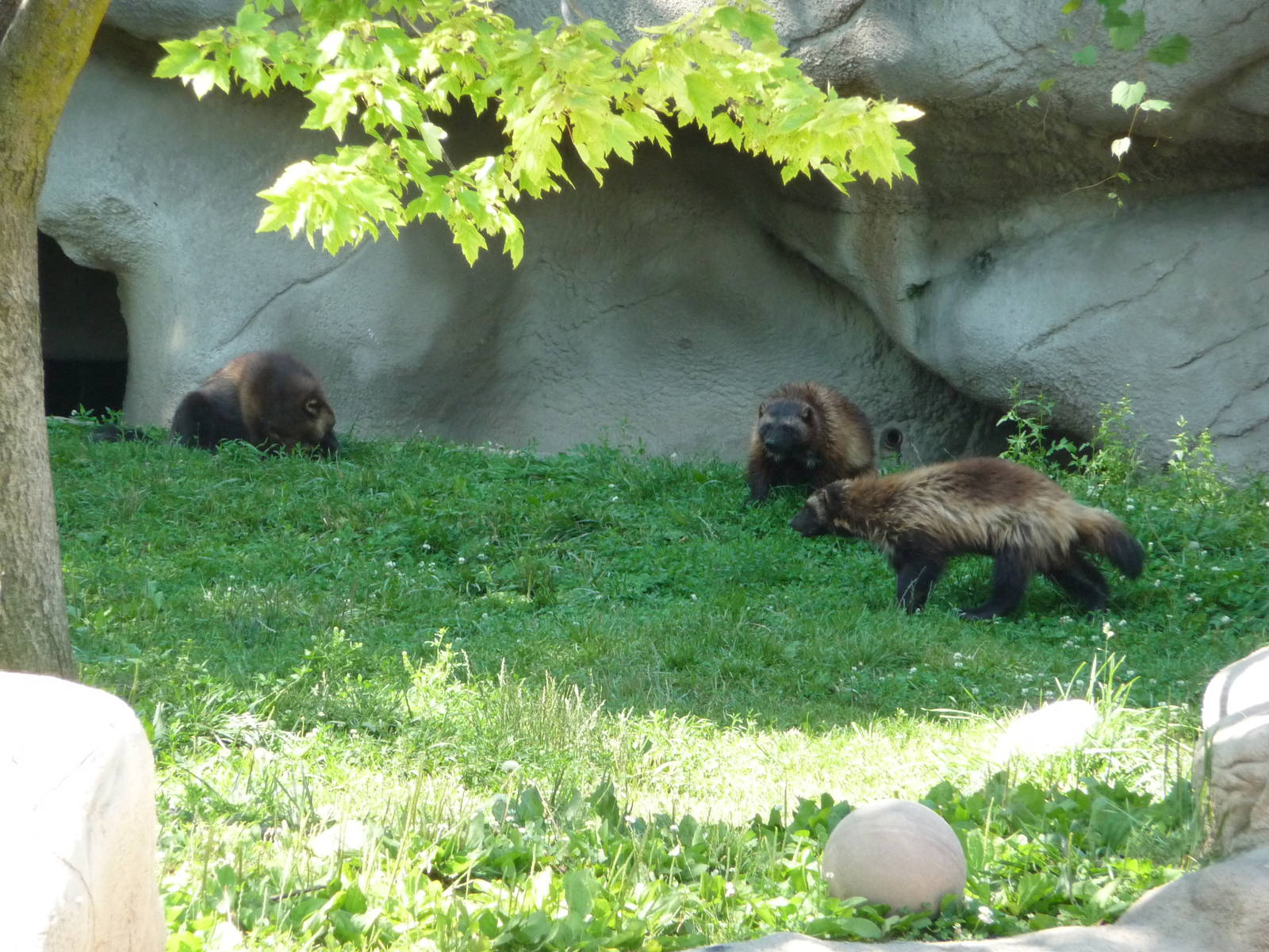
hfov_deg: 7.1
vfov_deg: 5.3
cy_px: 476
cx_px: 634
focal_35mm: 280
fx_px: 10265
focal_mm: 47
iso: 320
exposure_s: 1/125
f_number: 4.9
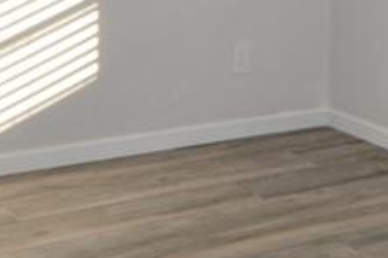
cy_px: -50
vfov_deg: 14.8
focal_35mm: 89
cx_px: 307
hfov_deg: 22.5
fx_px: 962
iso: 100
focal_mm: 13
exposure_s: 1/125
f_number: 5.6
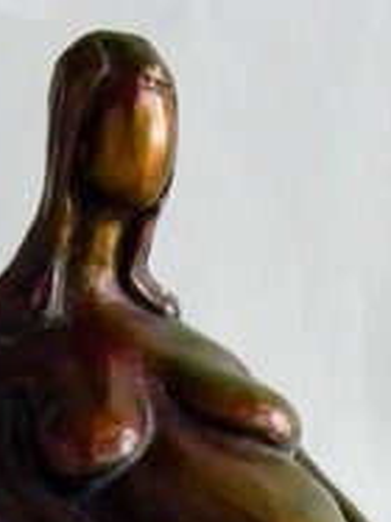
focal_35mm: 155
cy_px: 650
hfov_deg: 9.5
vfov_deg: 12.4
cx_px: 345
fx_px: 2337
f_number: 3.5
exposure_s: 1/160
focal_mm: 10.3
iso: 640
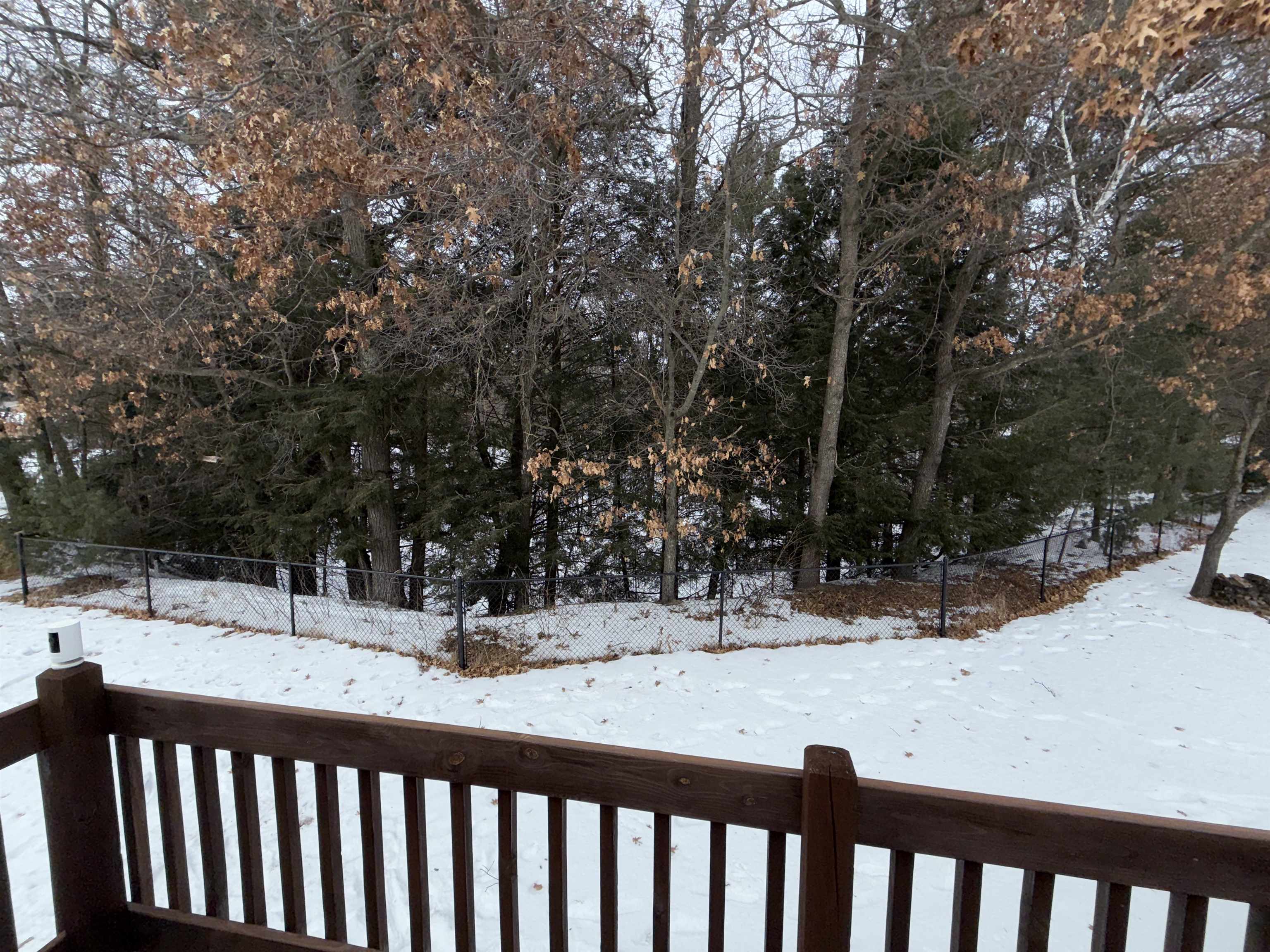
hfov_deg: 102.1
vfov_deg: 85.7
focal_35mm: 14
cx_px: 635
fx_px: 514
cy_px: 476
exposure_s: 1/372
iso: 16
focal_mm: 2.22
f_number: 2.2
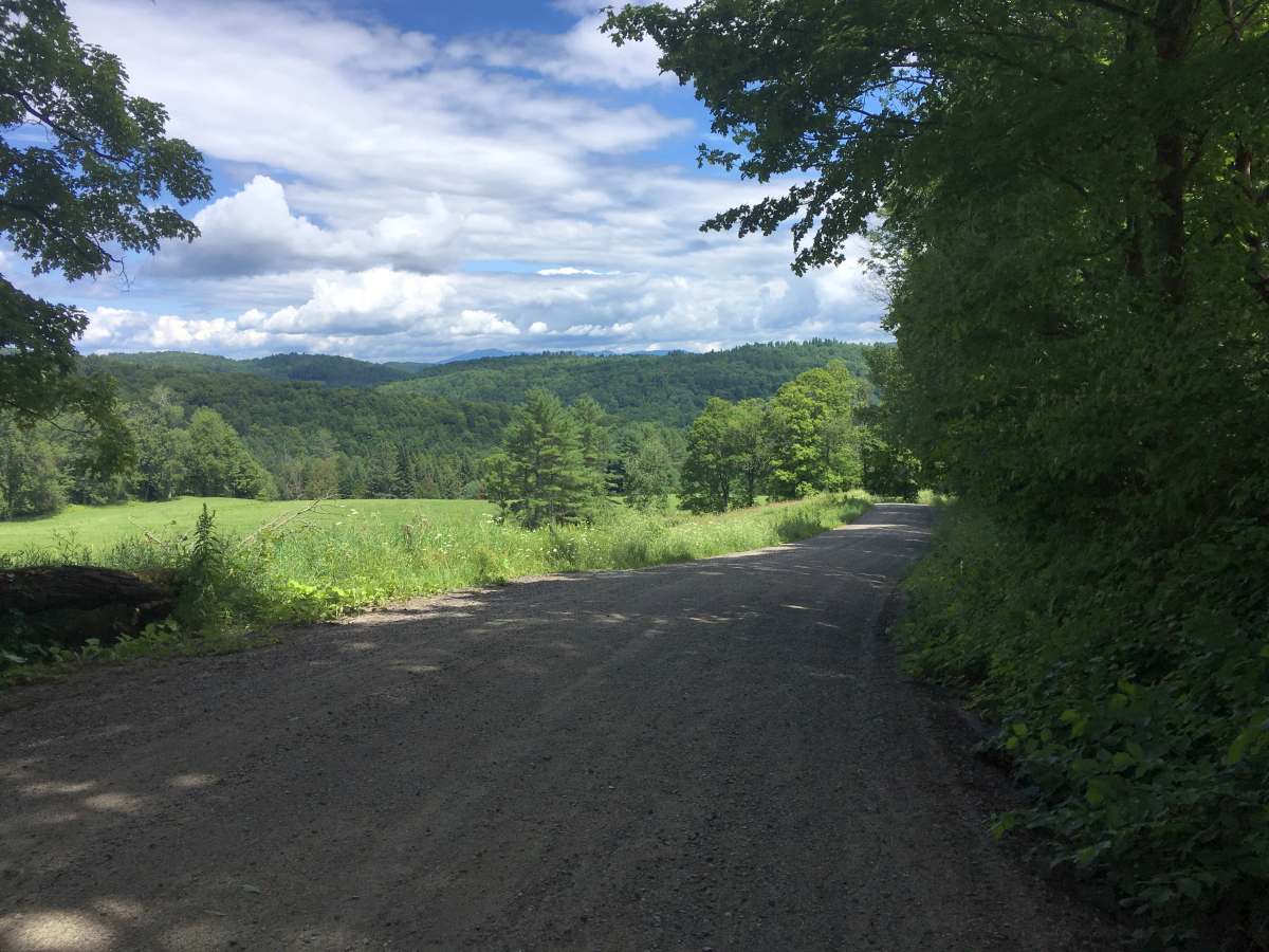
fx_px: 1063
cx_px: 634
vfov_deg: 48.2
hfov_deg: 61.7
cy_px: 476
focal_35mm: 29
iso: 25
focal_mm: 4.15
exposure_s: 1/1603
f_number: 2.2
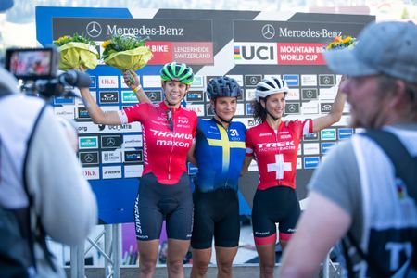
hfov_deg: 28.8
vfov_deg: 19.5
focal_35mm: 70
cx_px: 208
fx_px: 811
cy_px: 139
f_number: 3.2
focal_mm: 70
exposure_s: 1/125
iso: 64
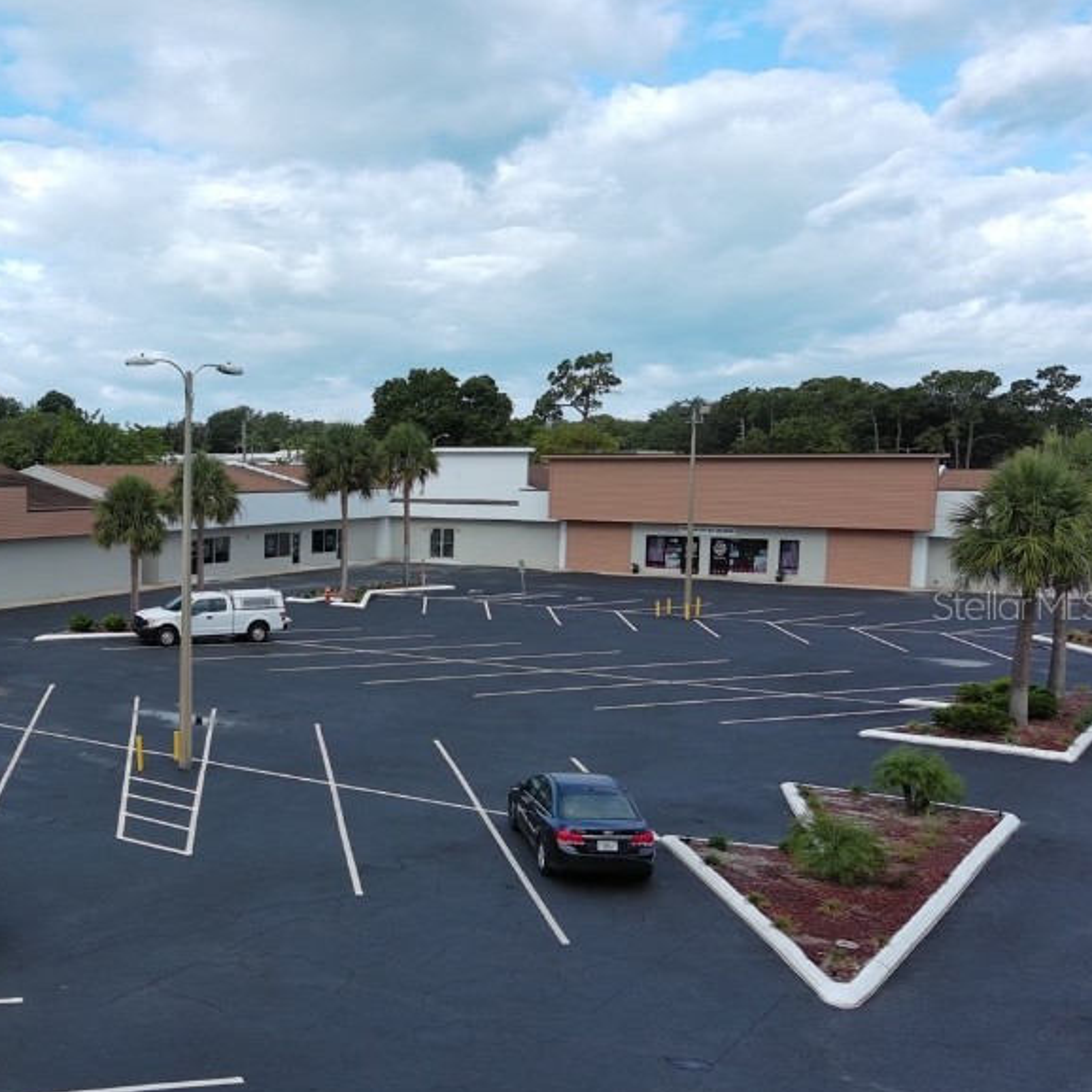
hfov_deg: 42.8
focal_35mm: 36
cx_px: 144
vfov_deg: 46.0
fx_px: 1285
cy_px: 605
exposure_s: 1/1852
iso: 100
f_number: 1.9
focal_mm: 6.67
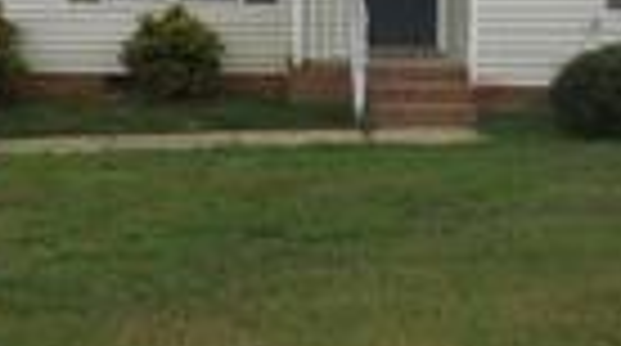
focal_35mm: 74
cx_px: 284
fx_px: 1216
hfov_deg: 28.6
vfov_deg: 15.9
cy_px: -4
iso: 80
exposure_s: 1/640
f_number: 3.2
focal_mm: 4.9
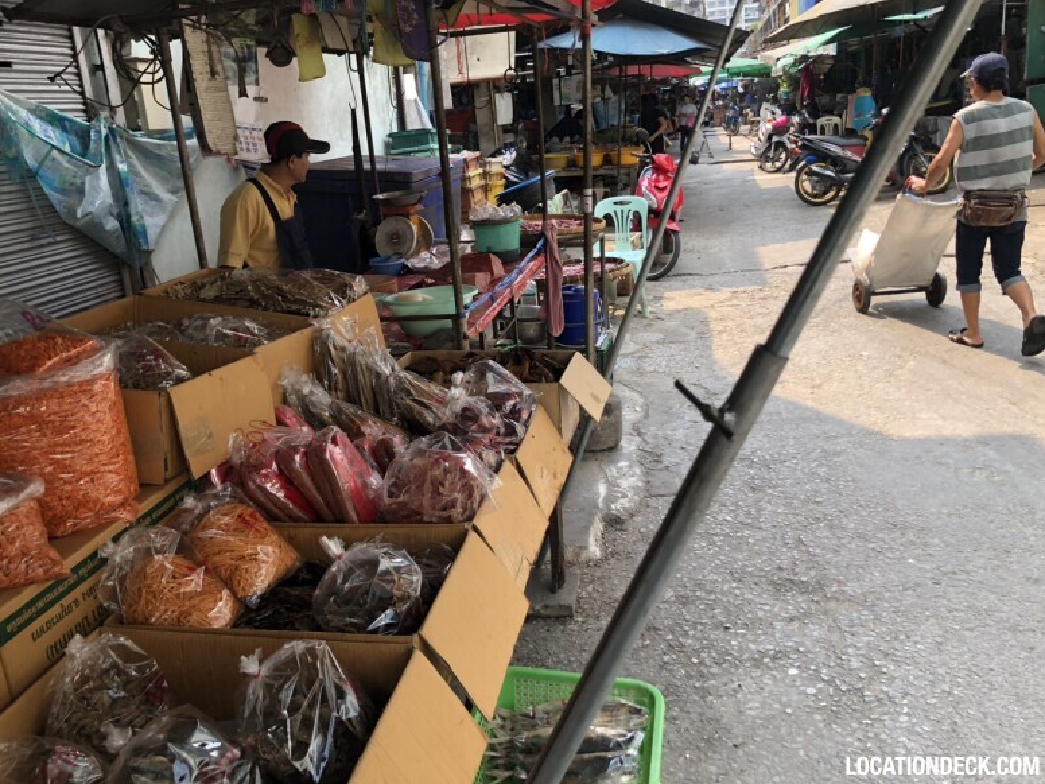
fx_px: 875
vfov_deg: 48.2
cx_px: 516
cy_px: 386
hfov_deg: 61.7
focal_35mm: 29
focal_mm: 3.99
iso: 20
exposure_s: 1/247
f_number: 1.8
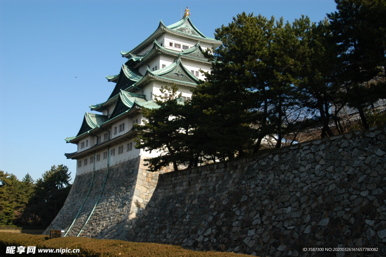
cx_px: 193
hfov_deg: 46.4
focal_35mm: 42
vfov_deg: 31.8
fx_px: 450
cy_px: 128
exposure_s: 1/250
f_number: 8
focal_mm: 28
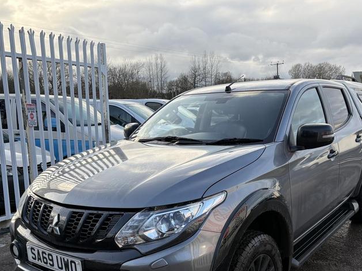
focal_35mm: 37
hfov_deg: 50.0
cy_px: 173
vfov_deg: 38.3
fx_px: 387
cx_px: 203
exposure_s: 1/764
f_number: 1.6
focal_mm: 5.96
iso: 50
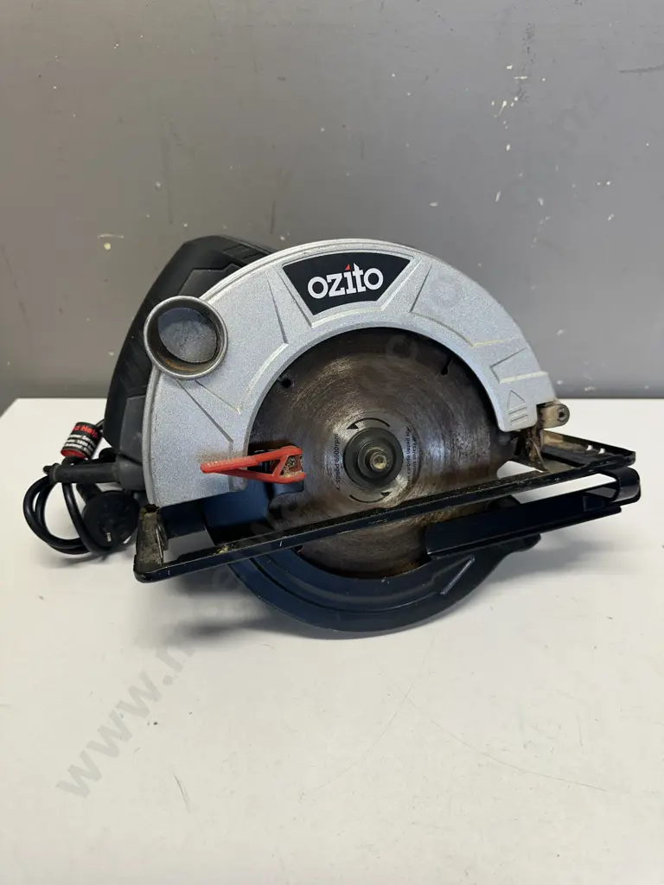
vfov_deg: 71.6
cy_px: 442
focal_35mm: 24
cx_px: 332
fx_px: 614
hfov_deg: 56.8
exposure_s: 1/100
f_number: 1.78
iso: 125
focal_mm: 6.86
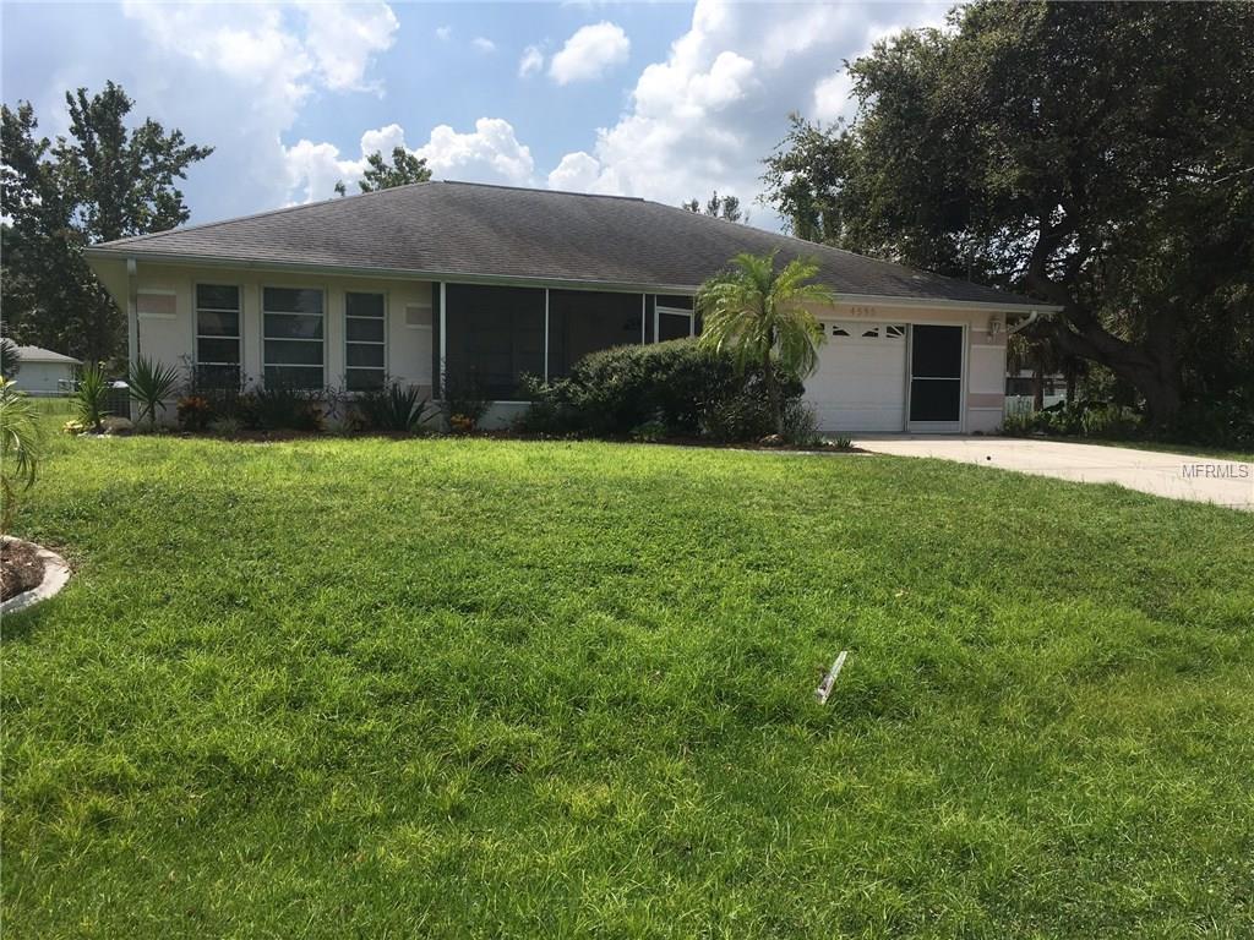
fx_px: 1051
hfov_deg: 61.7
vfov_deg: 48.2
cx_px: 627
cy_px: 470
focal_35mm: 29
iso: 25
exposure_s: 1/2404
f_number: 2.2
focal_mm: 4.15
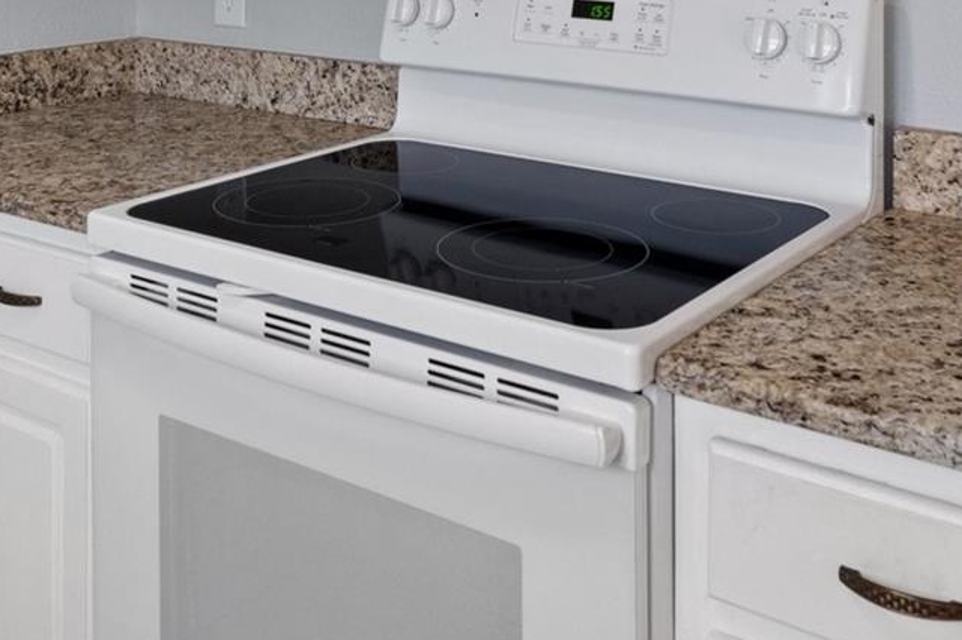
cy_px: -44
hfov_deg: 43.6
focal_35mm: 45
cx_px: 475
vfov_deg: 27.6
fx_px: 1202
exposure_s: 1/3
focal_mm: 12
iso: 640
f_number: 8
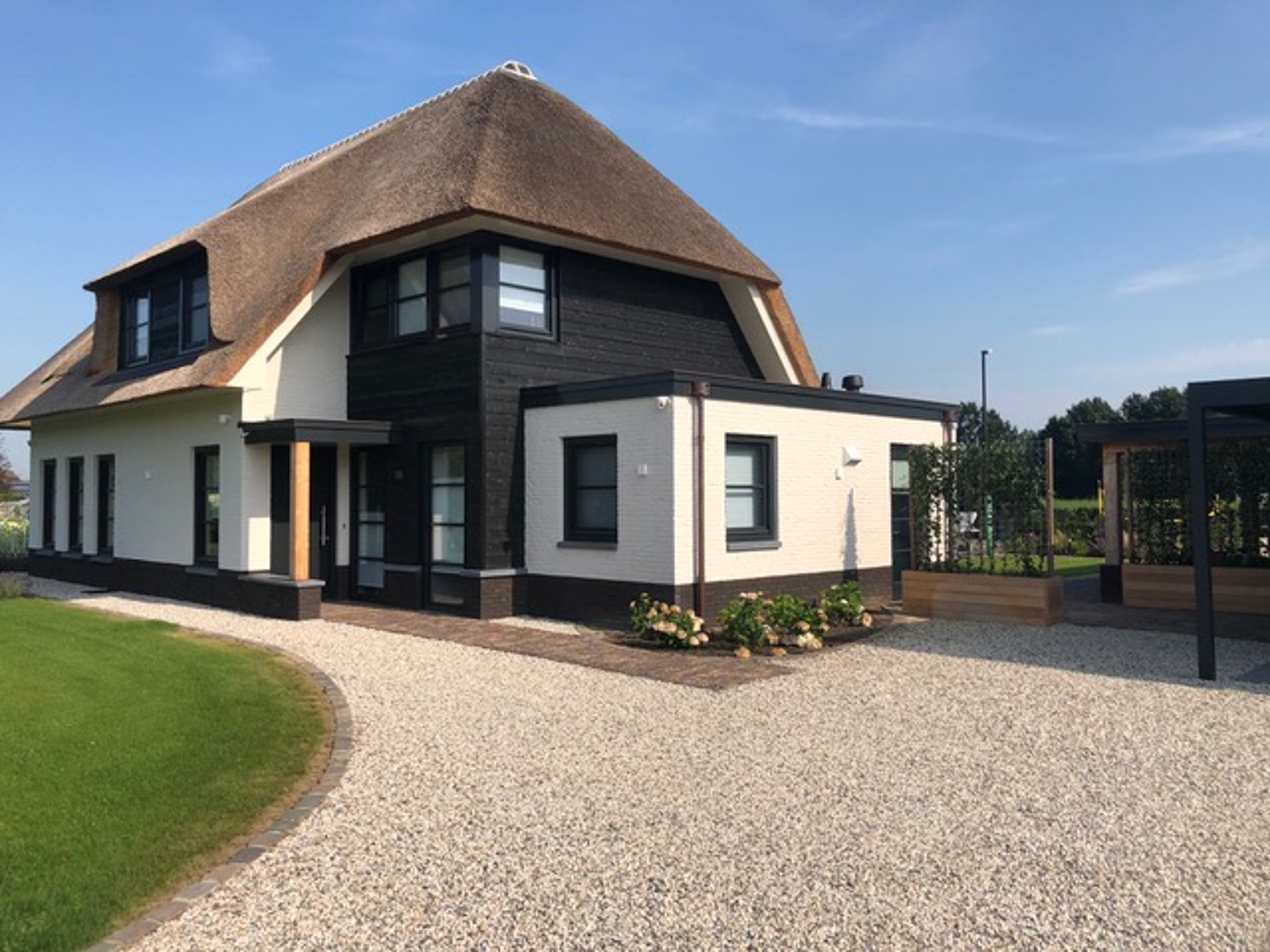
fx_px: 1027
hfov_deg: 63.4
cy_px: 476
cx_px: 635
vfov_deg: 49.7
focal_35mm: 28
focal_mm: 3.99
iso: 20
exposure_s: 1/1919
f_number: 1.8
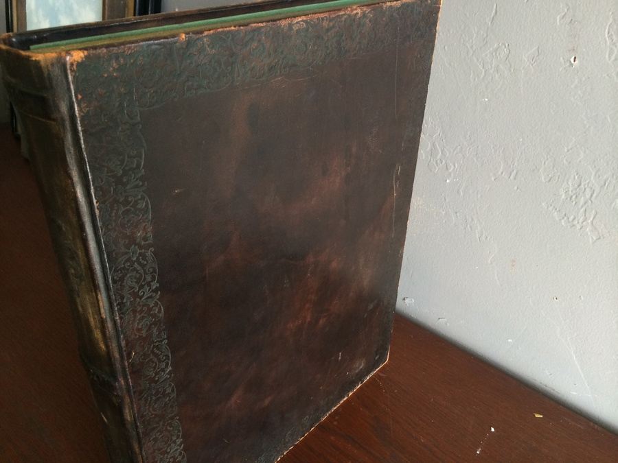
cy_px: 232
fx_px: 536
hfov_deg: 60.0
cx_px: 309
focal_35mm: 30
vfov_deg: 46.8
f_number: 2.2
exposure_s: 1/30
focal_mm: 4.12
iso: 125
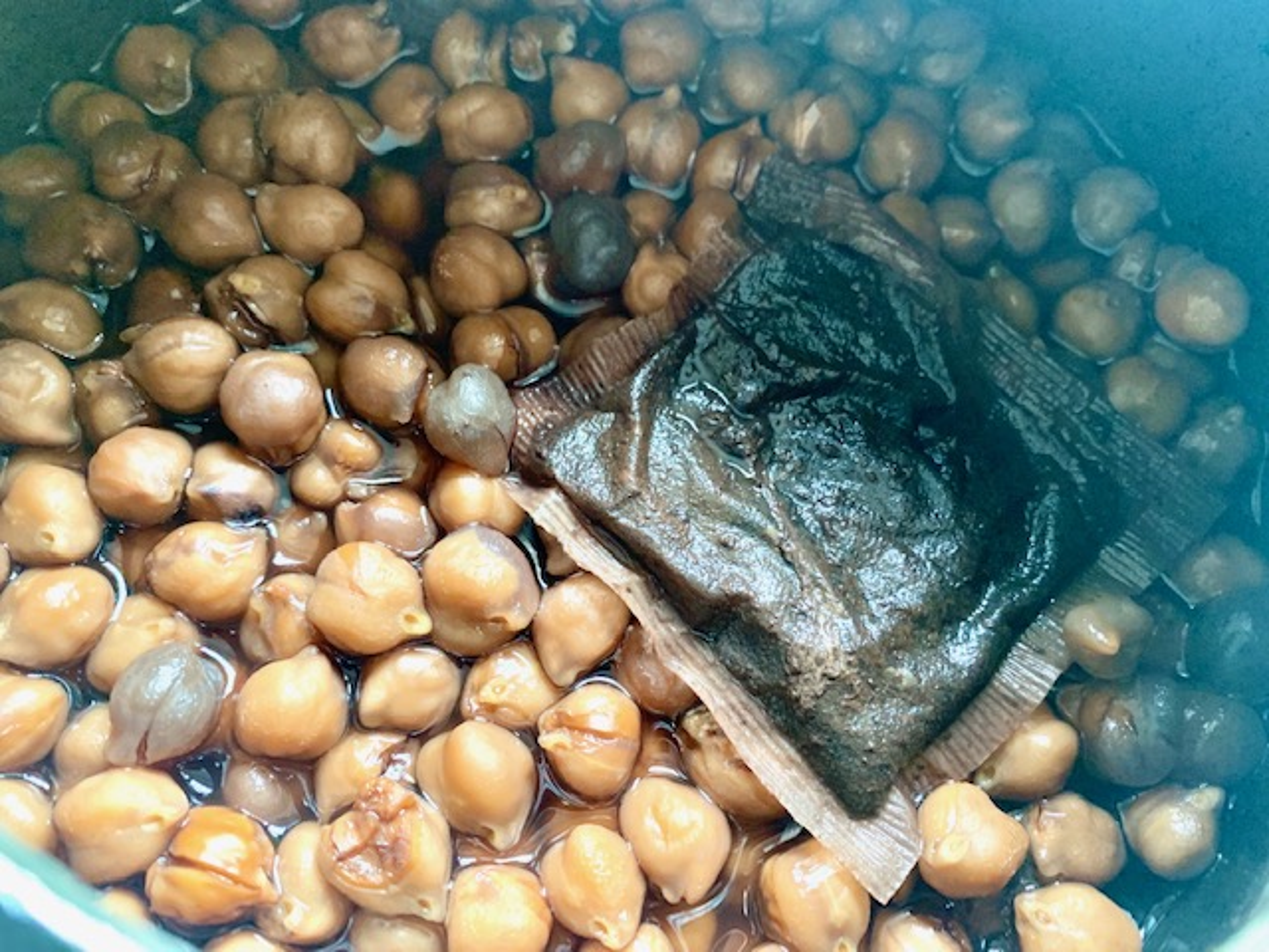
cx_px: 634
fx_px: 953
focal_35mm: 26
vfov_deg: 53.1
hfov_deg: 67.3
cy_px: 476
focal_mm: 4.25
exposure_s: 1/40
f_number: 1.8
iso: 400
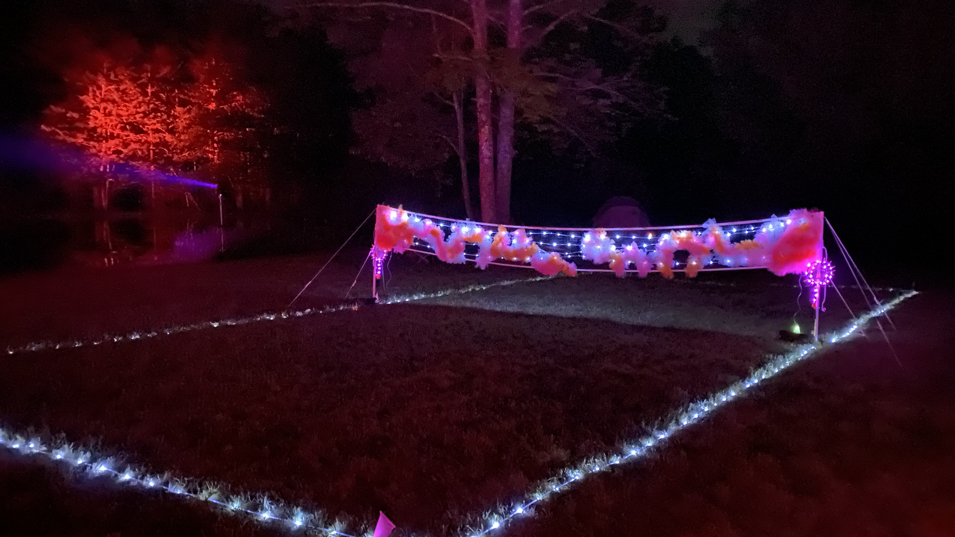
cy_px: 261
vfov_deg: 40.2
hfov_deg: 66.1
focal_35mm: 29
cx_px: 478
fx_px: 734
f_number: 1.8
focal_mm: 4.25
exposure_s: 1/2
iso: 6400
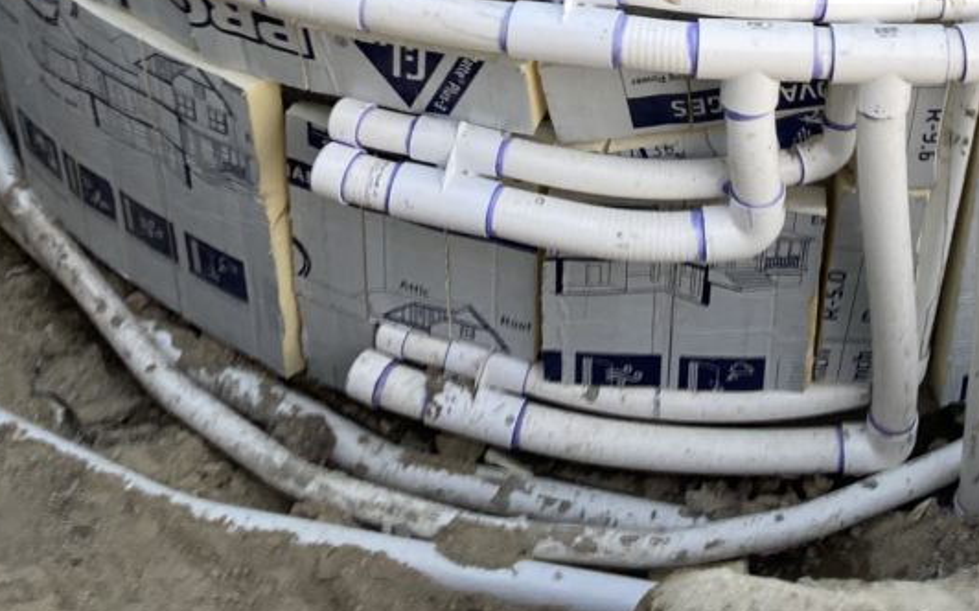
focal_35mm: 67
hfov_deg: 29.8
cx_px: 813
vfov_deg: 18.0
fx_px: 1787
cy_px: -201
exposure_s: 1/121
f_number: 1.8
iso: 50
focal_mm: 3.99
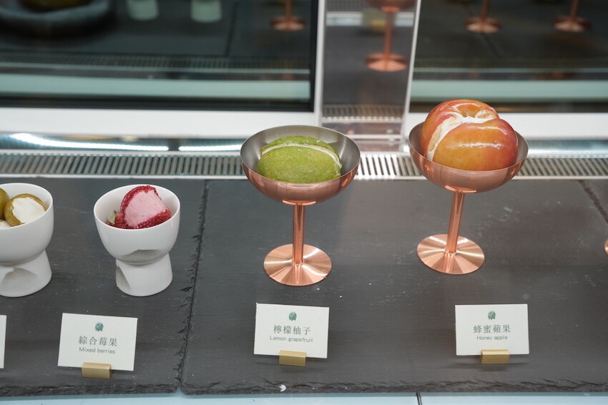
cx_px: 304
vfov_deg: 29.8
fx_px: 760
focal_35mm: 45
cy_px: 202
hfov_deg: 43.6
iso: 320
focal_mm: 45
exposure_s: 1/125
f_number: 5
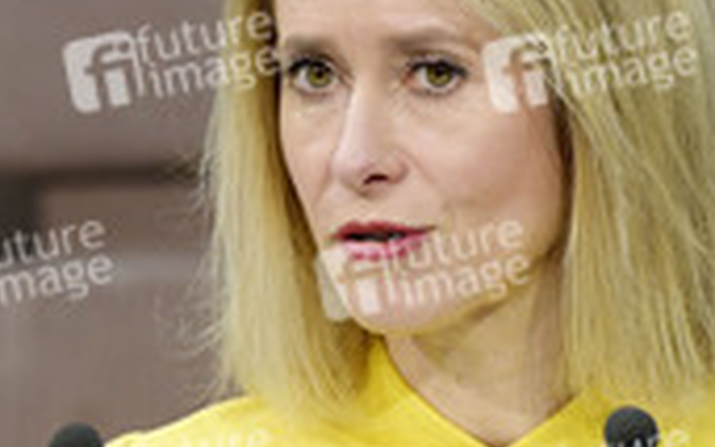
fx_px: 26139
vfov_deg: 1.0
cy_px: 376
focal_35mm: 1341
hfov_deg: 1.6
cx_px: 61
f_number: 9
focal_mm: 500
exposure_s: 1/500
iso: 5000
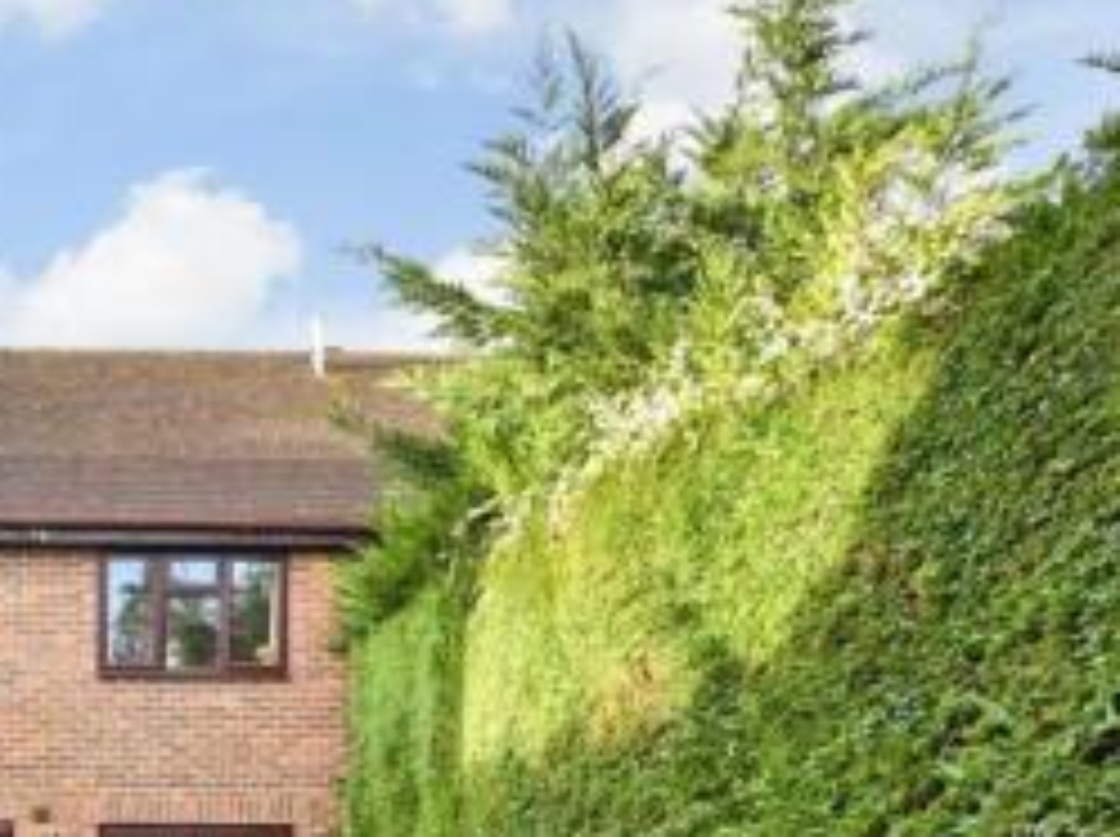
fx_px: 1228
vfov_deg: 34.4
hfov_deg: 42.4
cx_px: 2
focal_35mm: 38
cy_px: 826
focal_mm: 10
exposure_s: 1/125
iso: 320
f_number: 8
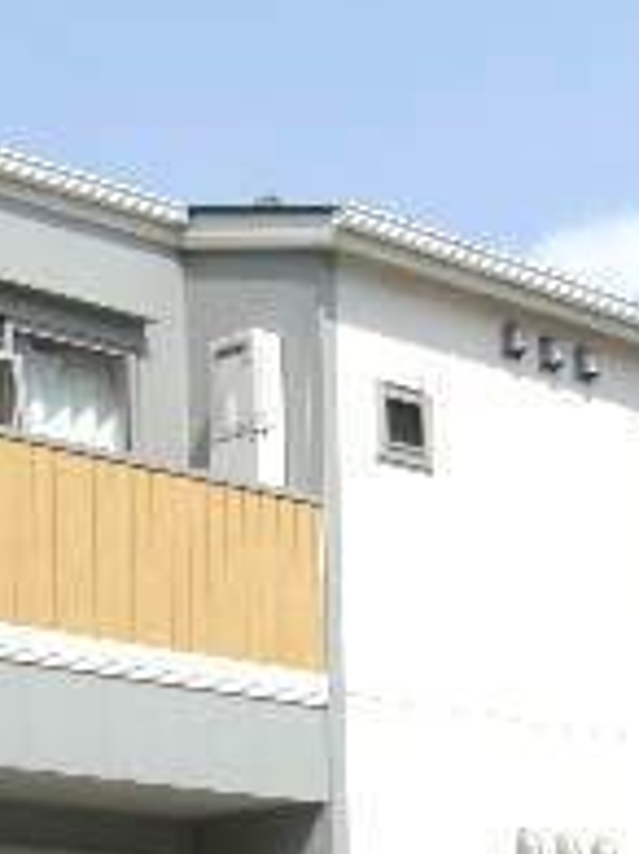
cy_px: 898
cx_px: 486
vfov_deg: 16.7
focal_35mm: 115
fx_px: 2834
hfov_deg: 12.8
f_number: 6.1
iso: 64
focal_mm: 7.5
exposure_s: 1/320
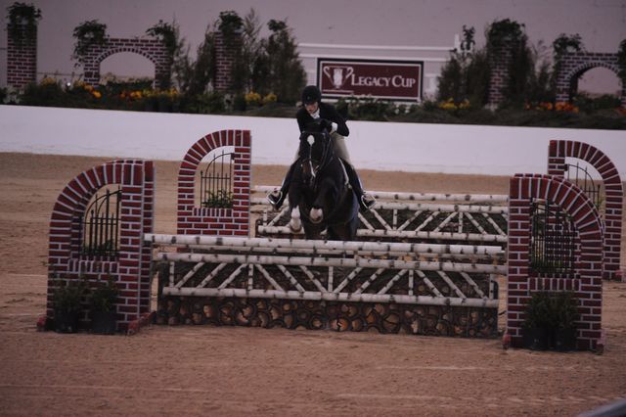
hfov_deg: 10.3
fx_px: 3476
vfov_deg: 6.9
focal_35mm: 200
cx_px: 313
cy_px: 208
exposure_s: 1/400
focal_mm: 200
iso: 5000
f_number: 3.2
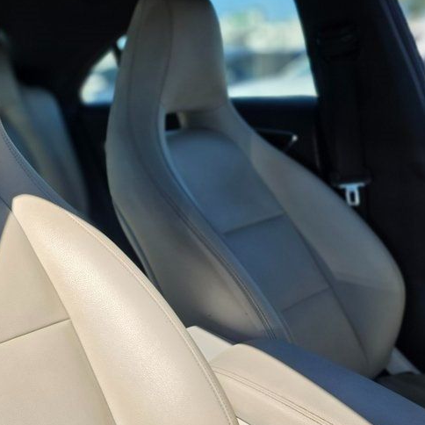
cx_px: 37
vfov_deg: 39.2
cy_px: 220
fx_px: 597
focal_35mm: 43
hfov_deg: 36.5
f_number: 1.7
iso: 80
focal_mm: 6.3
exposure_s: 1/4145
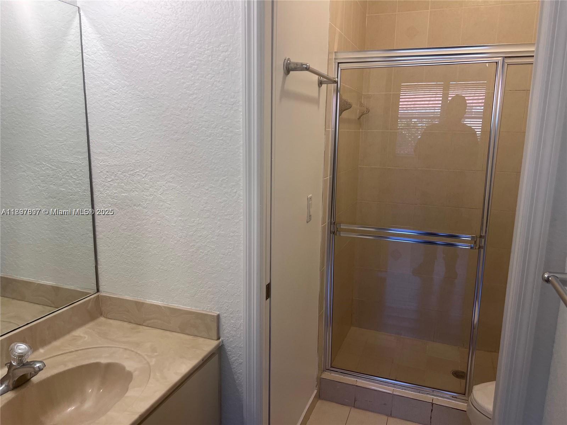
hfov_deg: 67.3
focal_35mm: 26
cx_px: 284
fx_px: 426
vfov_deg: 53.1
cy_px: 212
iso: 100
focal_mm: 5.7
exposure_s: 1/120
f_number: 1.5
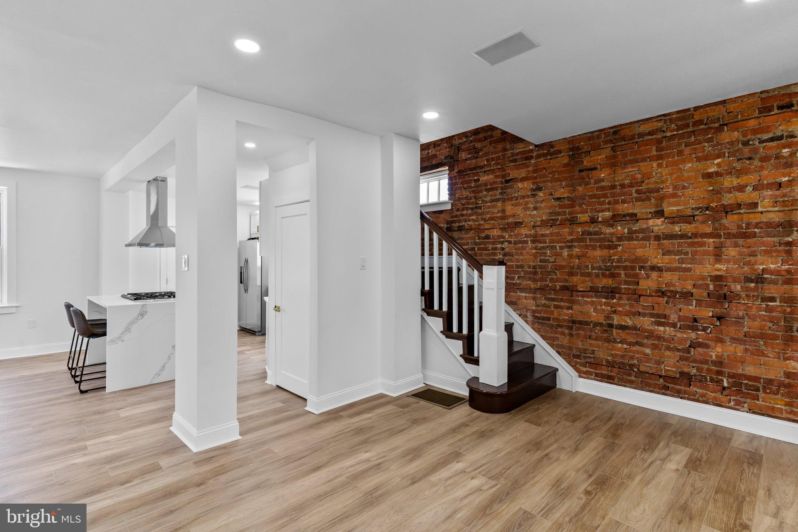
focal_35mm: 17
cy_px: 266
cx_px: 399
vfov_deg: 70.4
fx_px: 377
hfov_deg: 93.3
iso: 2000
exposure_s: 1/160
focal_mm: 17
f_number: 8
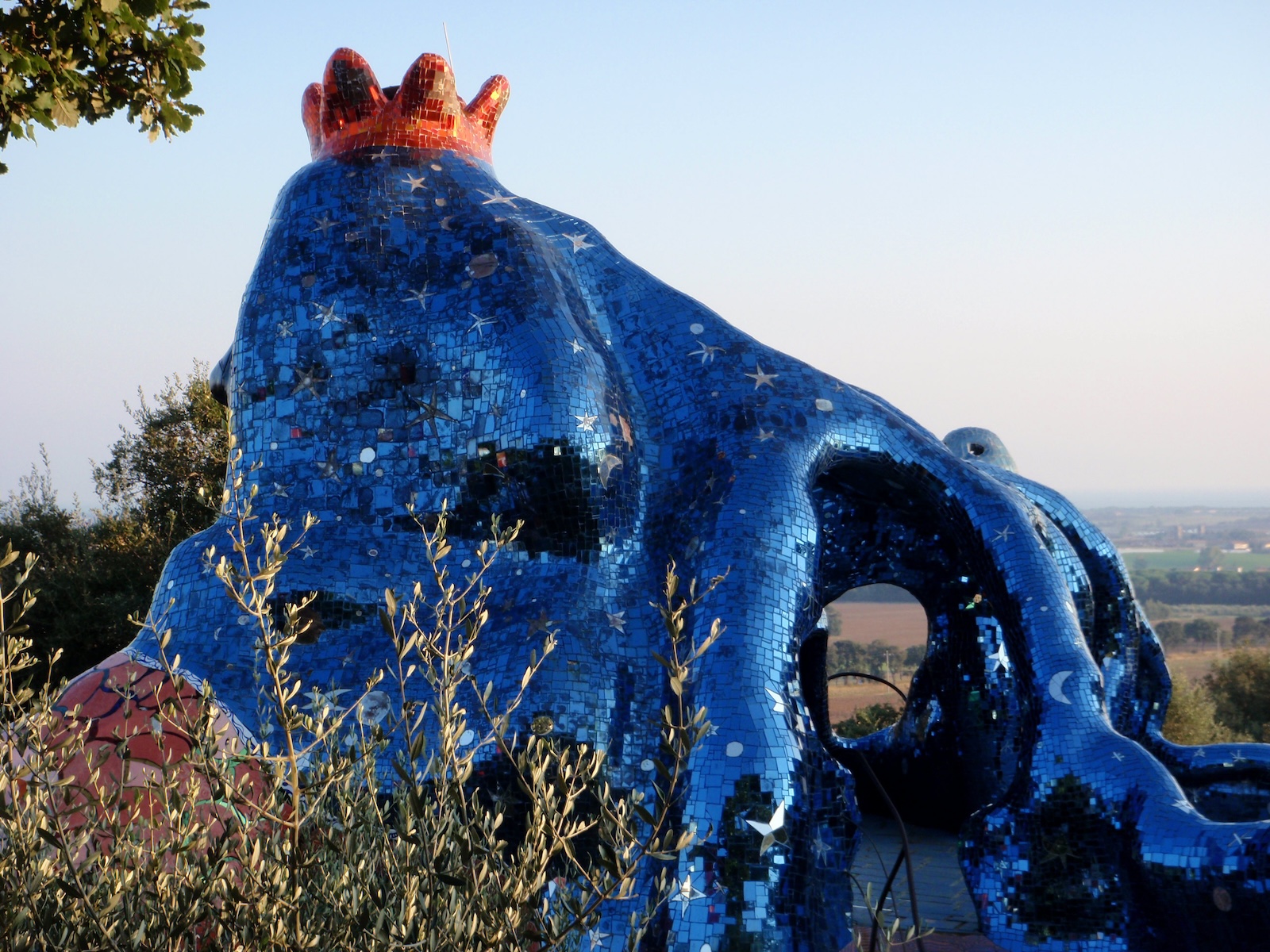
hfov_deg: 29.8
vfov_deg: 22.6
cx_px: 635
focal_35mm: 65
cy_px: 476
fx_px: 2385
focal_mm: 11.76
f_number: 4.7
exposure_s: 1/125
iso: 64
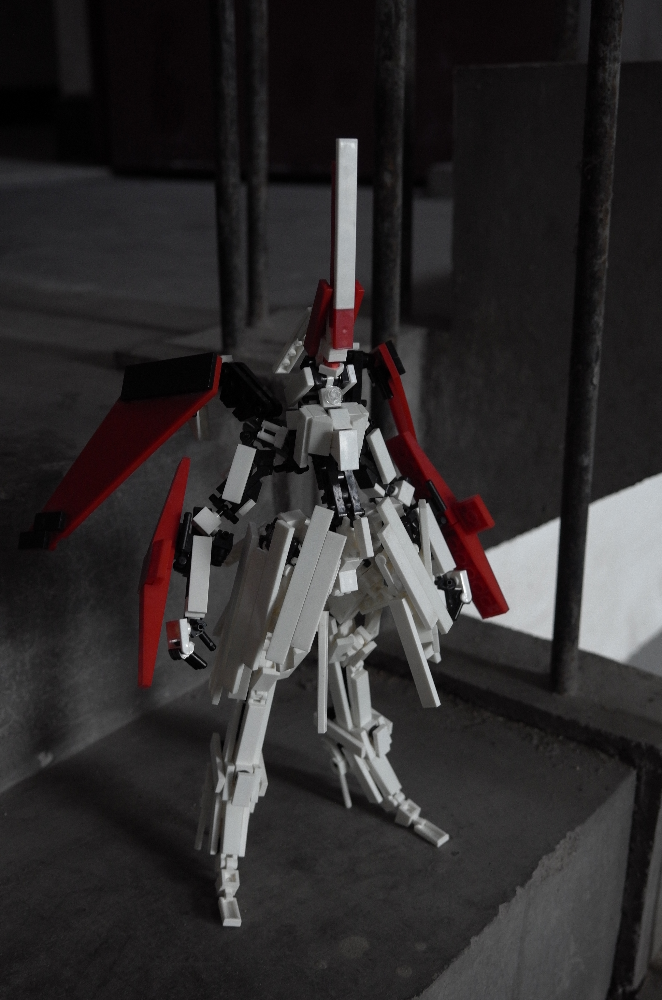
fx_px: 1164
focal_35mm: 42
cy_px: 500
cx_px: 331
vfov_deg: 46.5
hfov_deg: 31.8
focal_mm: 27.6
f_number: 4.7
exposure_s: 1/30
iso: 1600
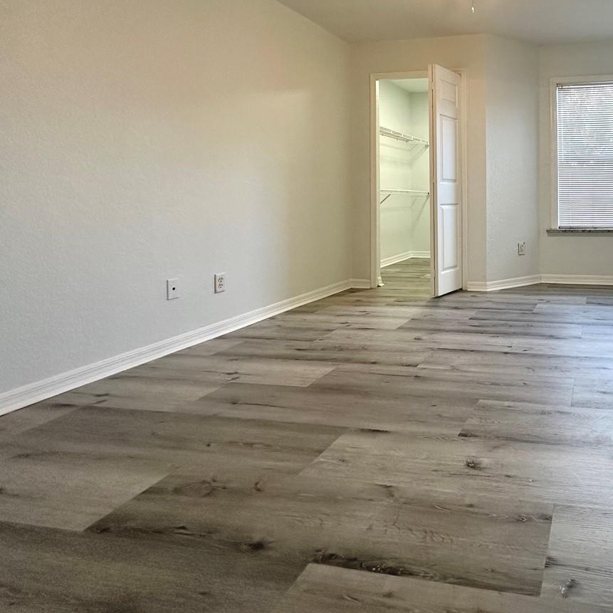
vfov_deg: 65.0
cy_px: 192
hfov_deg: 59.6
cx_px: 524
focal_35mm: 23
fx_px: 461
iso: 125
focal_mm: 2.22
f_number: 2.2
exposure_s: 1/120
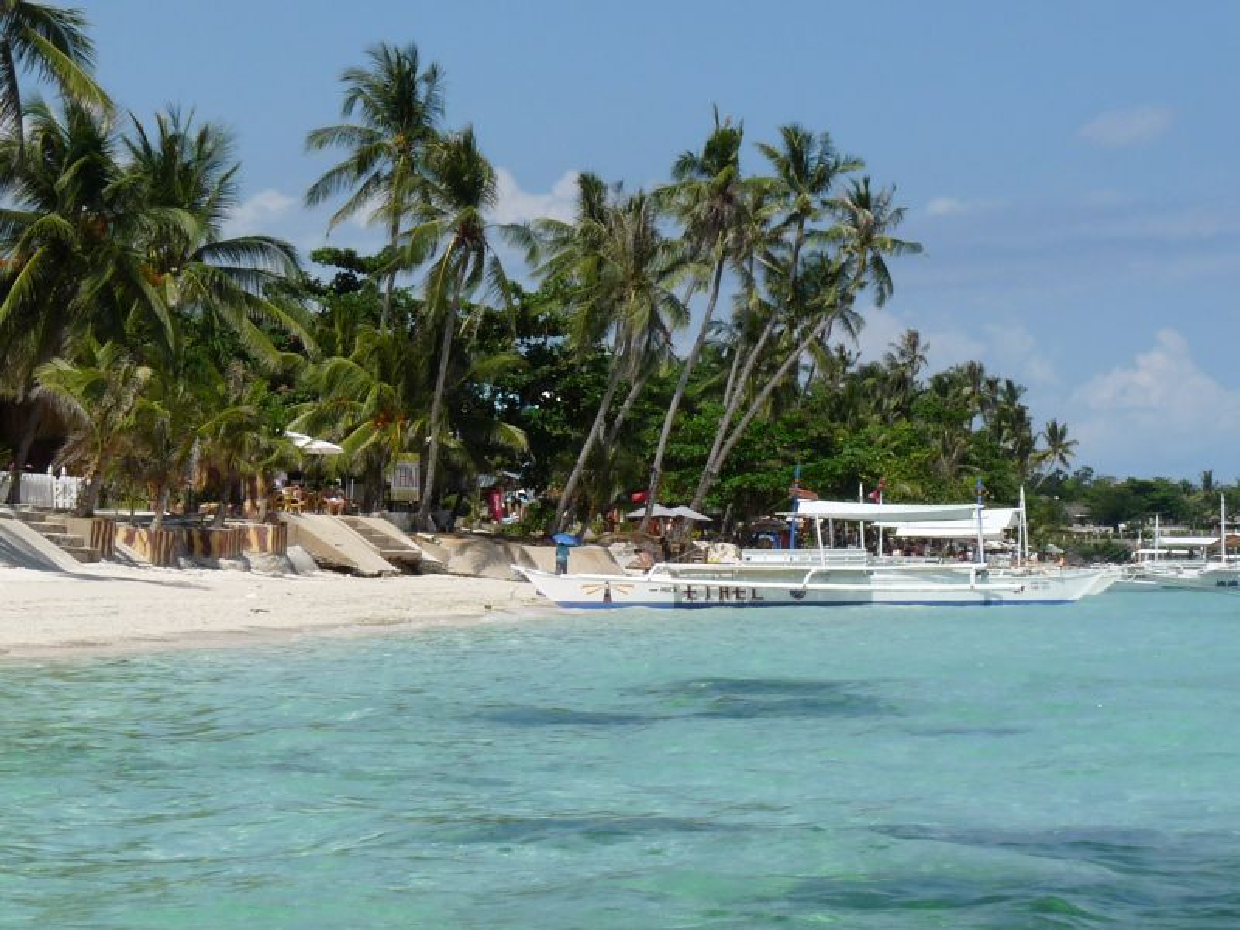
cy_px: 465
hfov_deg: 18.2
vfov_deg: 13.7
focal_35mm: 108
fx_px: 3869
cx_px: 620
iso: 100
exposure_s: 1/400
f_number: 7.1
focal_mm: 10.8
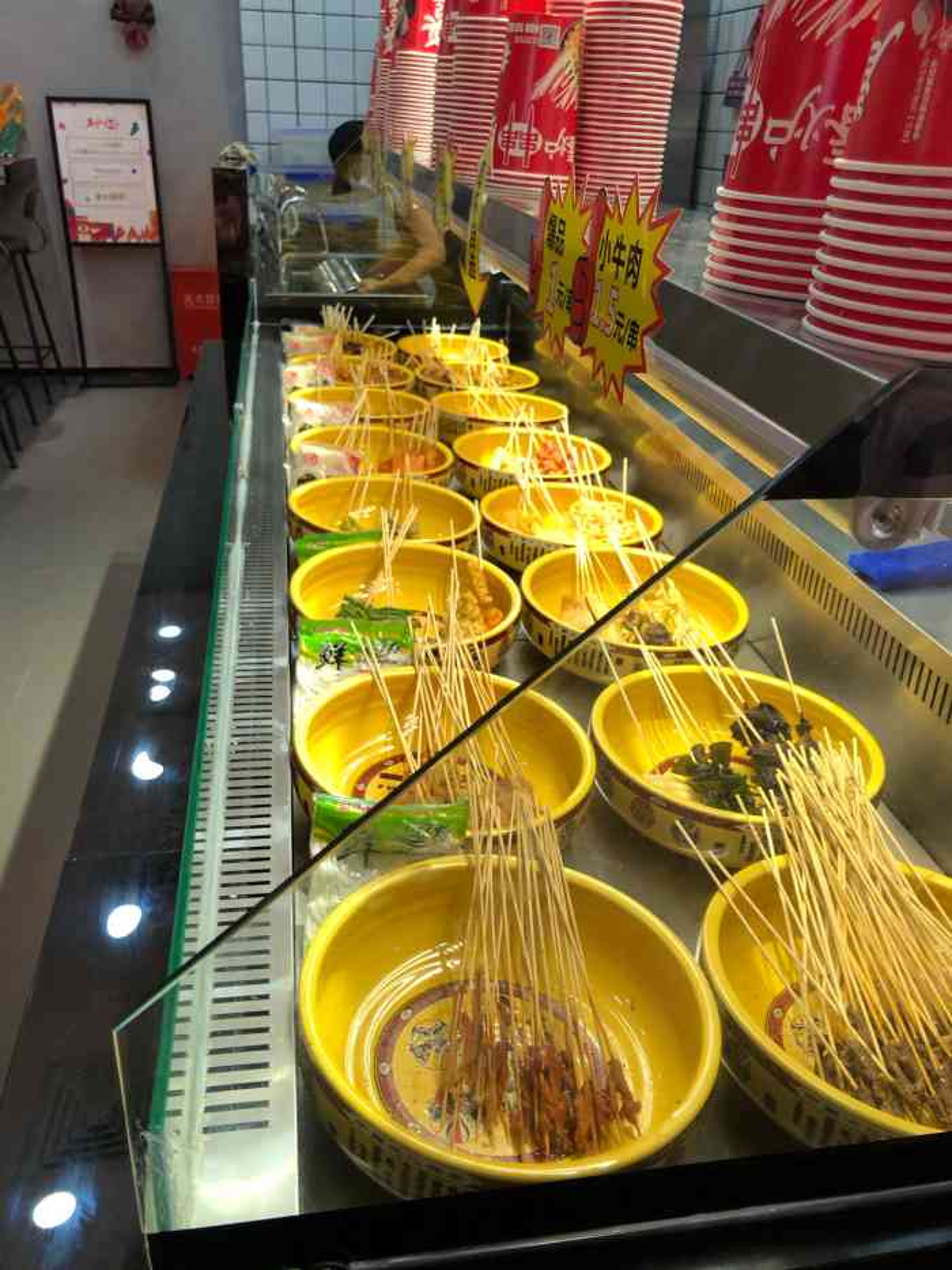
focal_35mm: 28
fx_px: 1026
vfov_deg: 63.4
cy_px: 635
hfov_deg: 49.8
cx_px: 476
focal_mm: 4
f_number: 1.8
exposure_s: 1/50
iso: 32
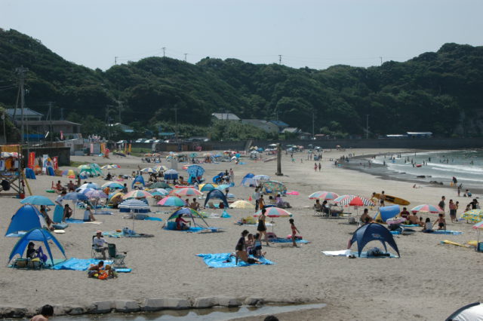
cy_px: 160
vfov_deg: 19.7
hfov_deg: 29.3
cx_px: 242
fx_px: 925
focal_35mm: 69
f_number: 11
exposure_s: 1/500
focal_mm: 46
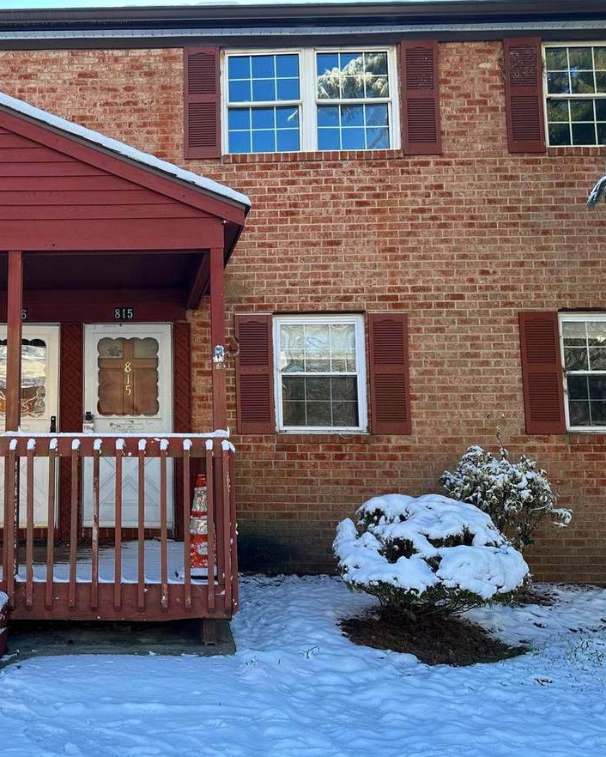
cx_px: 106
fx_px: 762
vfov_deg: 52.8
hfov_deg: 41.2
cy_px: 366
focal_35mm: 34
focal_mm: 6.86
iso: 80
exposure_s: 1/663
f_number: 1.78
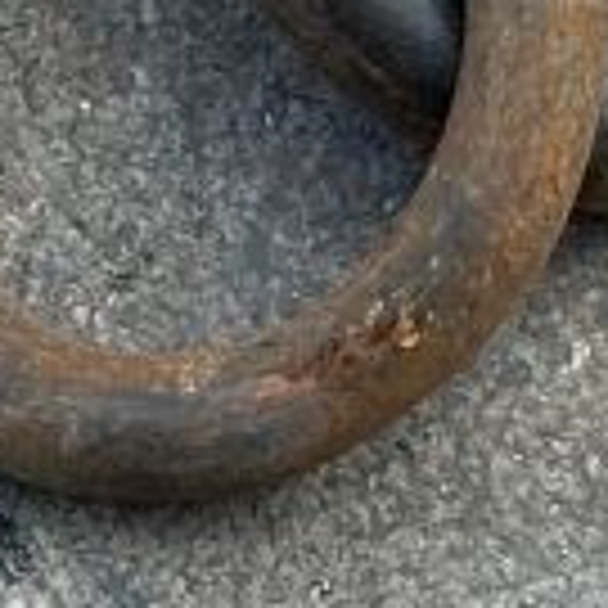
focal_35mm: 378
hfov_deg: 4.6
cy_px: -892
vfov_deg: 4.5
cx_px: 941
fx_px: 7511
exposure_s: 1/594
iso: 64
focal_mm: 6.86
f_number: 1.78
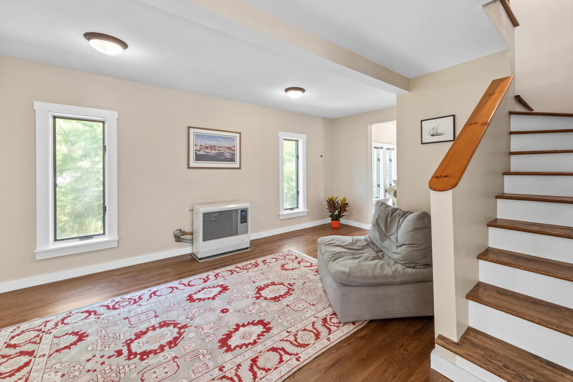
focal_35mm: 14
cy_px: 183
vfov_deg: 81.2
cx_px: 306
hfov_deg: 104.1
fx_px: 223
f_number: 8
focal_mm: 8.9
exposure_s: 1/2.5
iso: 500
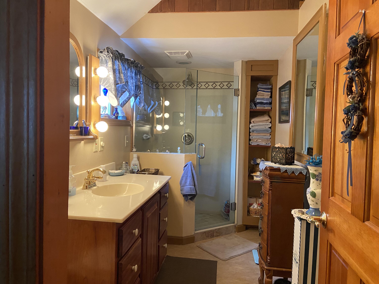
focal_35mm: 26
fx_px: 285
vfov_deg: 53.1
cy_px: 142
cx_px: 190
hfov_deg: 67.3
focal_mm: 4.25
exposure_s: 1/60
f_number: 1.8
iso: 400
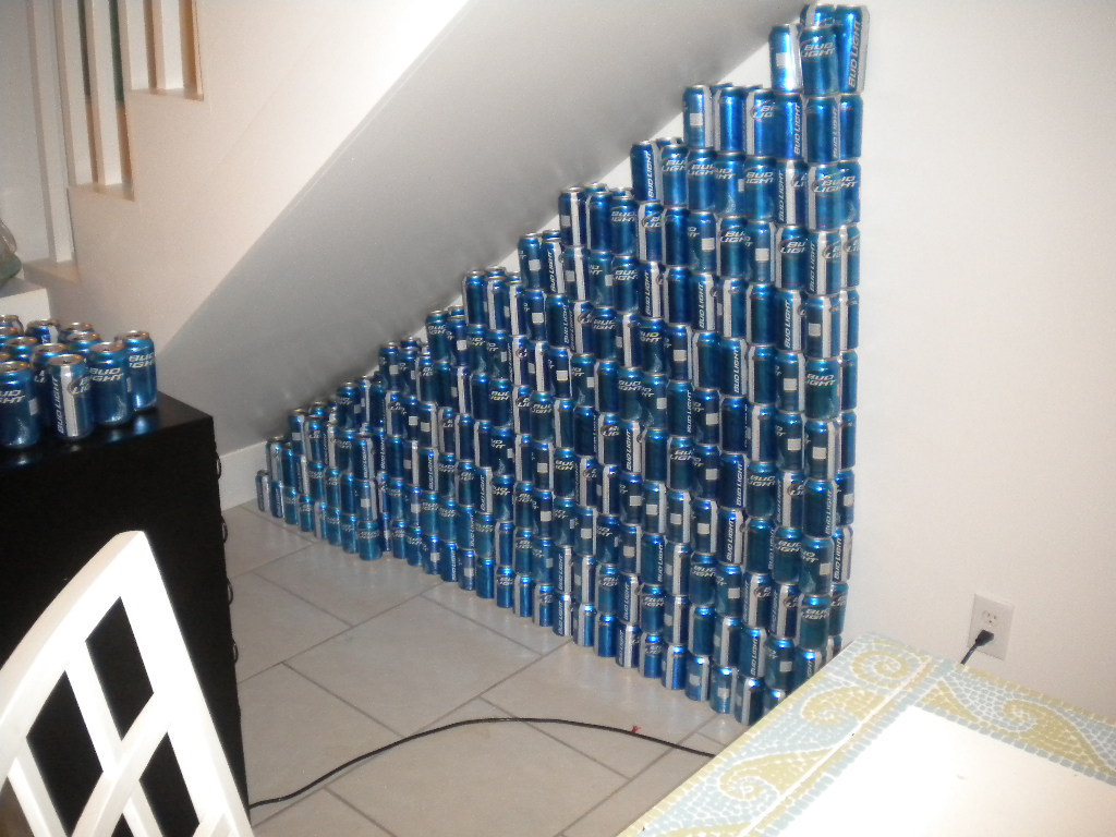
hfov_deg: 52.6
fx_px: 1128
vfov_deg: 40.7
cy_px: 418
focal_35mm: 35
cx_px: 558
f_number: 3.1
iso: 400
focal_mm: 6.3
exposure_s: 1/30
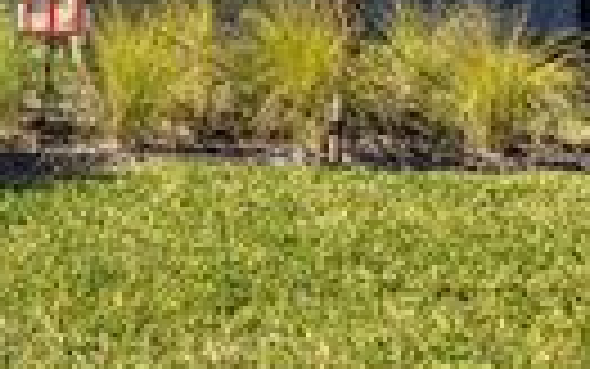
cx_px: -437
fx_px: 1174
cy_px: -88
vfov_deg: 17.0
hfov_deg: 20.8
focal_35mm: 73
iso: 100
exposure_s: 1/1250
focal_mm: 9
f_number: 6.3
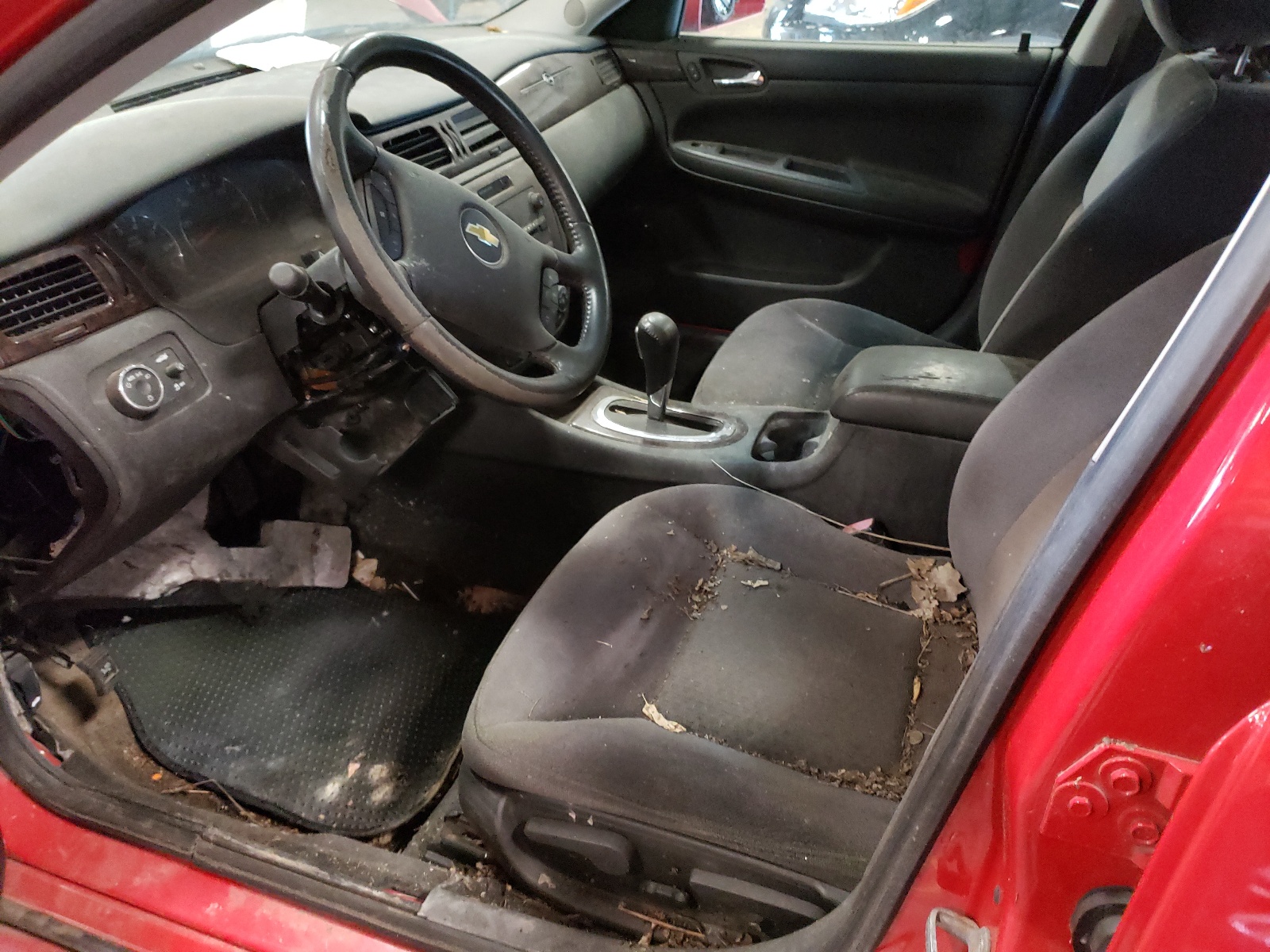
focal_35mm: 26
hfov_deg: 67.3
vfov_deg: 53.1
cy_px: 476
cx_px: 635
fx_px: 954
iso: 565
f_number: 1.5
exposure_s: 1/24
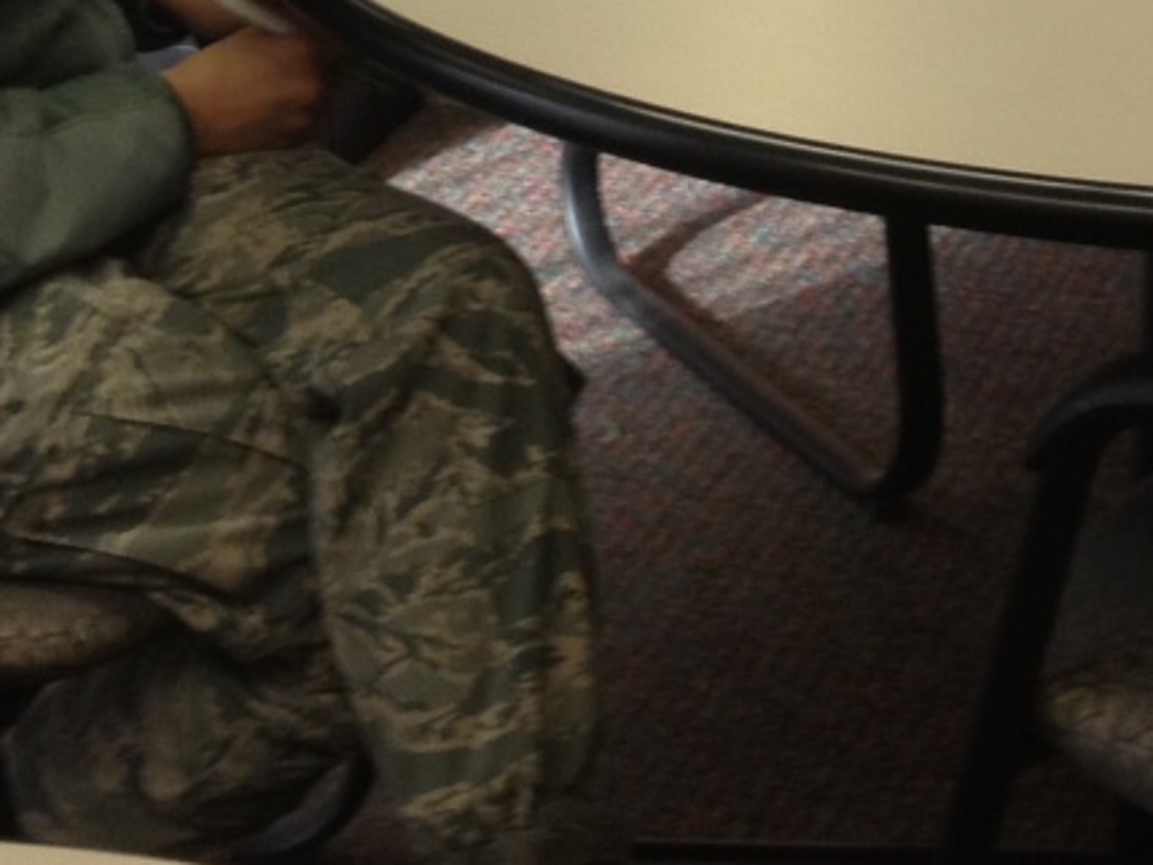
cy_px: -604
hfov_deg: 14.8
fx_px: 4431
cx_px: 693
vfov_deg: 10.6
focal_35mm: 133
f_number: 2.4
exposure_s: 1/40
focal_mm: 4.28
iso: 80
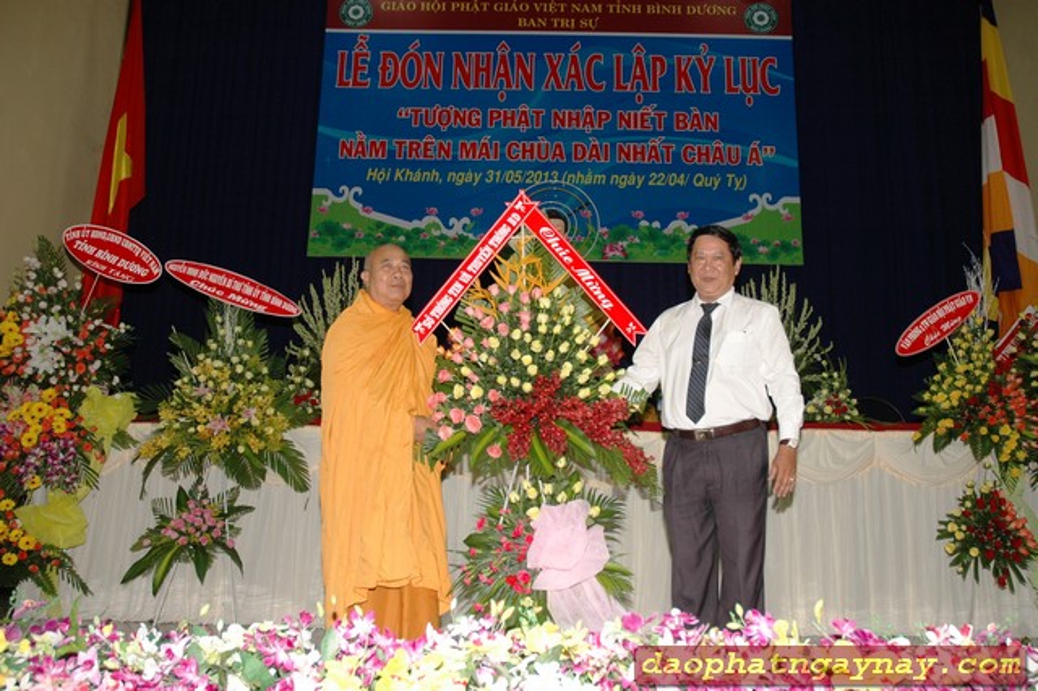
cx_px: 519
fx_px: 951
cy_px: 346
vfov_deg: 39.9
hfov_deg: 57.2
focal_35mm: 33
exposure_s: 1/60
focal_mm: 22
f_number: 4
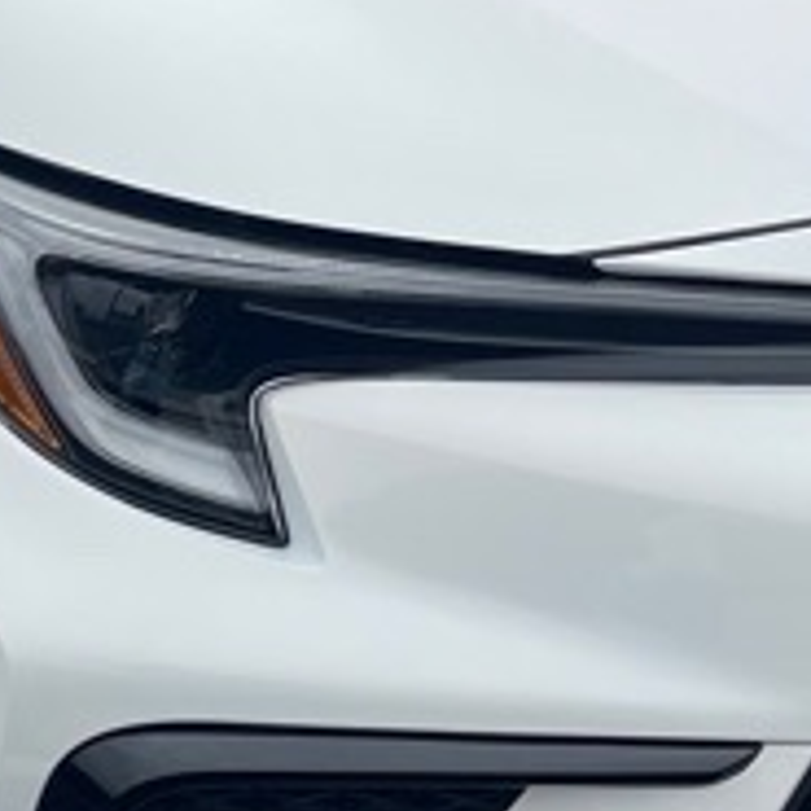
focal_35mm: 127
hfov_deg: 13.6
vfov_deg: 13.7
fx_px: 3366
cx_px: 75
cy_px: 219
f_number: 1.6
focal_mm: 5.1
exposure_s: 1/1087
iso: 32
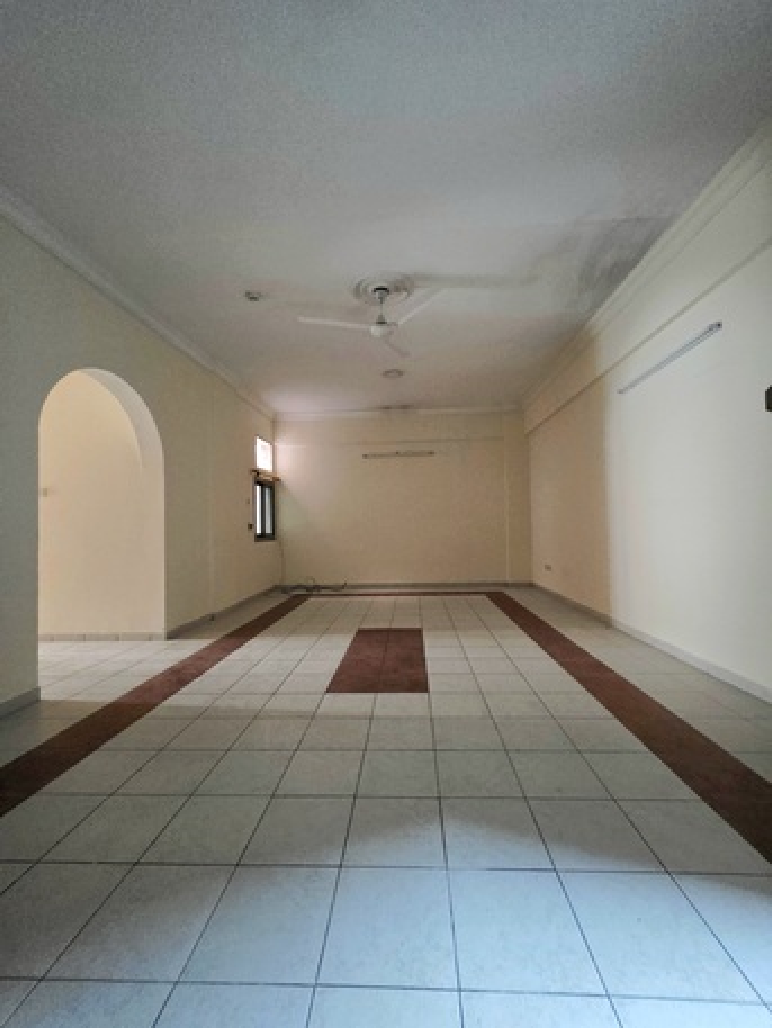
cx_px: 386
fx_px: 386
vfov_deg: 106.2
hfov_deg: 89.9
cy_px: 514
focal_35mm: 13
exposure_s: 1/25.1
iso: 1600
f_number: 1.9
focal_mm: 2.2
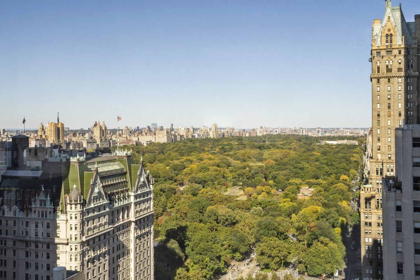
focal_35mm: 40
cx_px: 210
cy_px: 140
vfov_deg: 33.4
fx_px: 467
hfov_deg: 48.5
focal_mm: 40
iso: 100
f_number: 22
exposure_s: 1/3
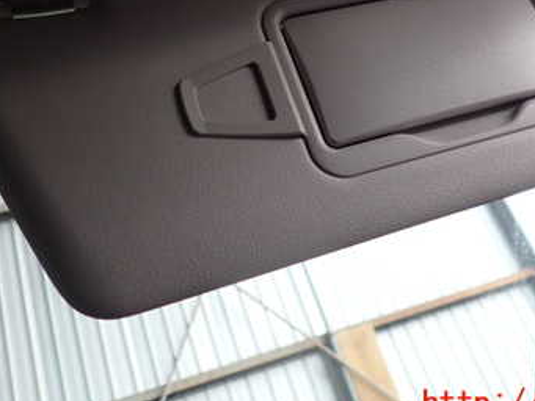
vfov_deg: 31.9
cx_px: 306
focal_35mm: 44
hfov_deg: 42.8
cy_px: 72
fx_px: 680
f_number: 2
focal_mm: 4.5
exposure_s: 1/100
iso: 100
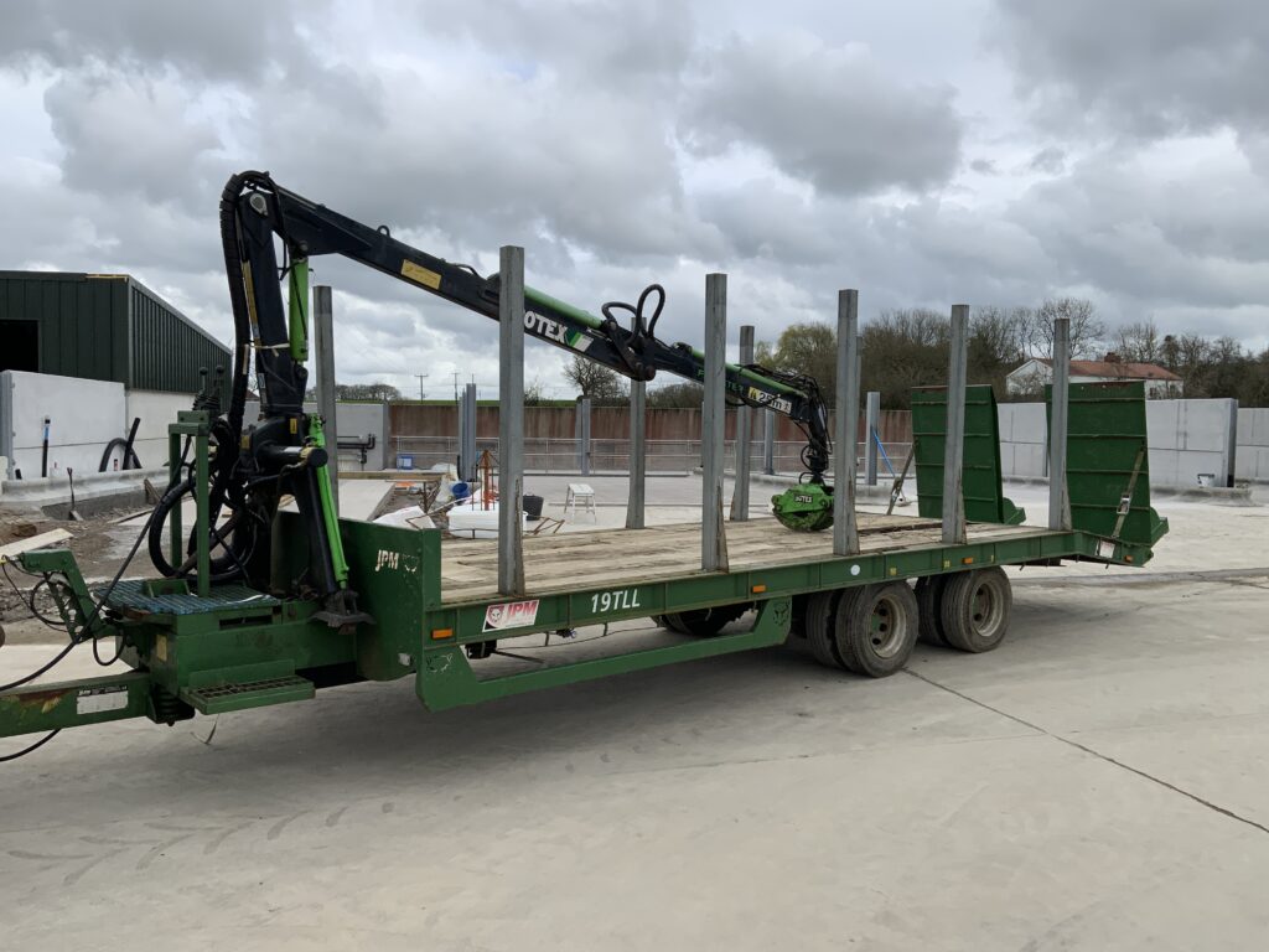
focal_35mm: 29
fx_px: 1063
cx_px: 634
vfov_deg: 48.2
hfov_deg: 61.7
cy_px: 476
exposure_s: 1/962
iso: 16
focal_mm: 3
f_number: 1.8
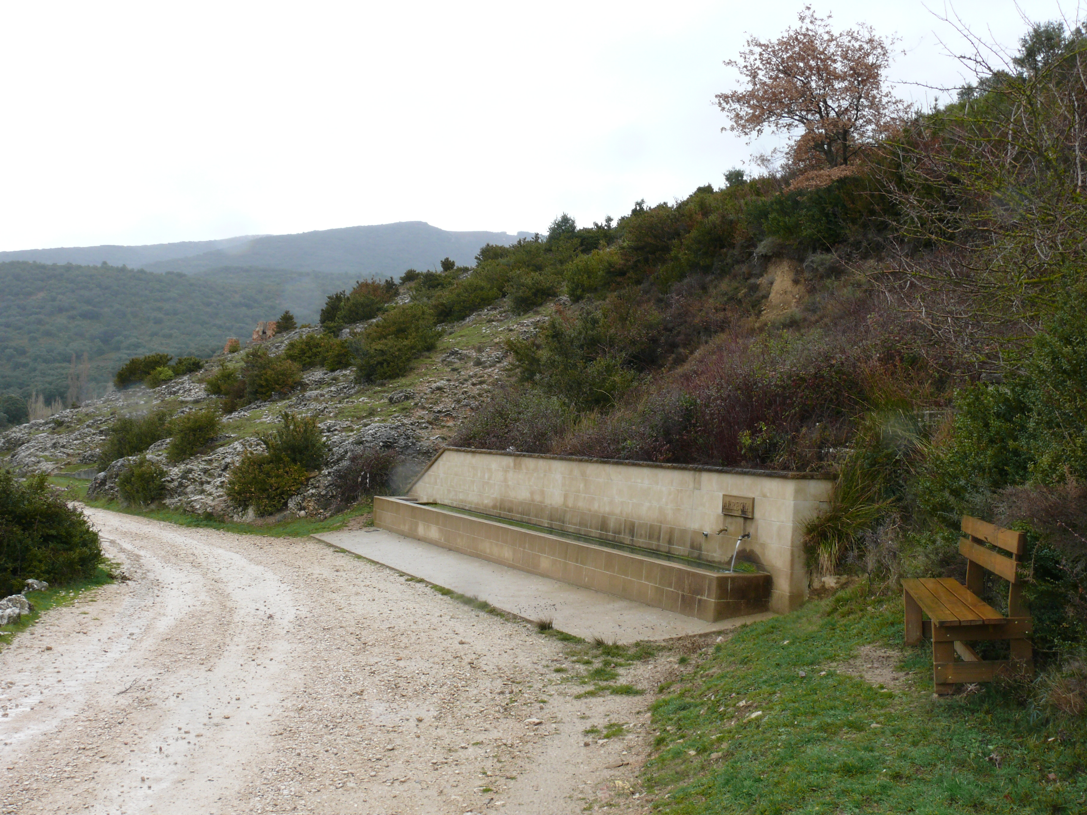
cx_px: 544
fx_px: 1099
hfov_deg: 52.6
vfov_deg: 40.7
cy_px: 408
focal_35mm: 35
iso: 100
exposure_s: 1/10
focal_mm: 7.4
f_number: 8
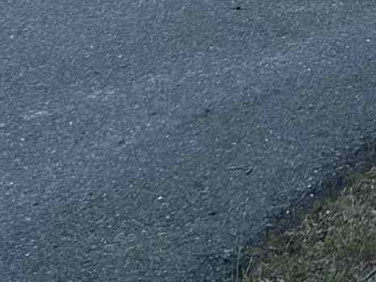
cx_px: 570
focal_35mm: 172
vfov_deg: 7.9
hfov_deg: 11.0
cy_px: -417
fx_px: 1868
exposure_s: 1/1395
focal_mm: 5.7
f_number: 1.5
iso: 50
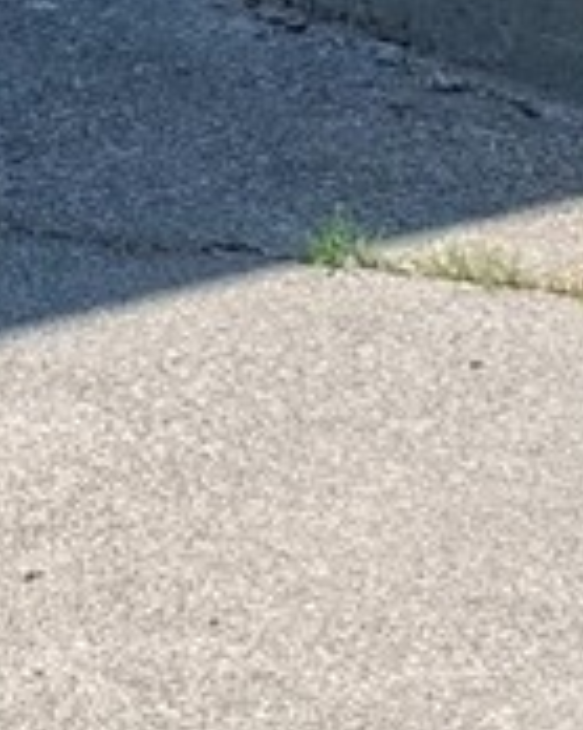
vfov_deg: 8.5
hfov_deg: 7.1
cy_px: -948
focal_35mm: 210
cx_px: -516
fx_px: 4533
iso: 25
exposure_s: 1/972
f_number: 1.8
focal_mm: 4.25
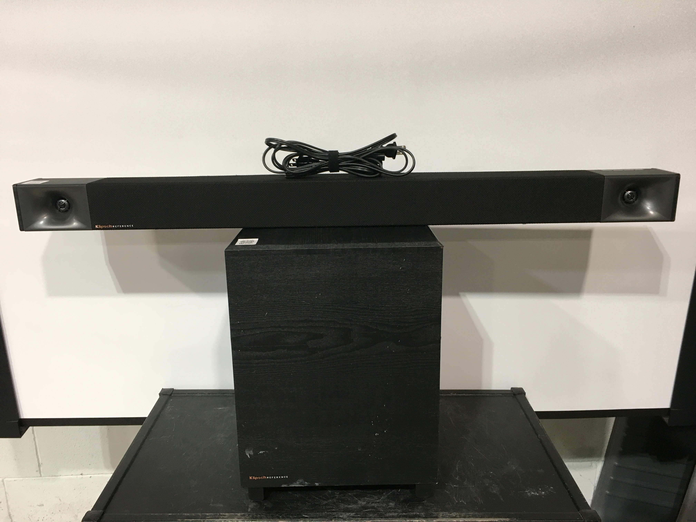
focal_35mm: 29
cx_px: 348
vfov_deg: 48.2
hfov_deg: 61.7
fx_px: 583
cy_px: 261
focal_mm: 4.15
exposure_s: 1/30
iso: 100
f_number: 2.2
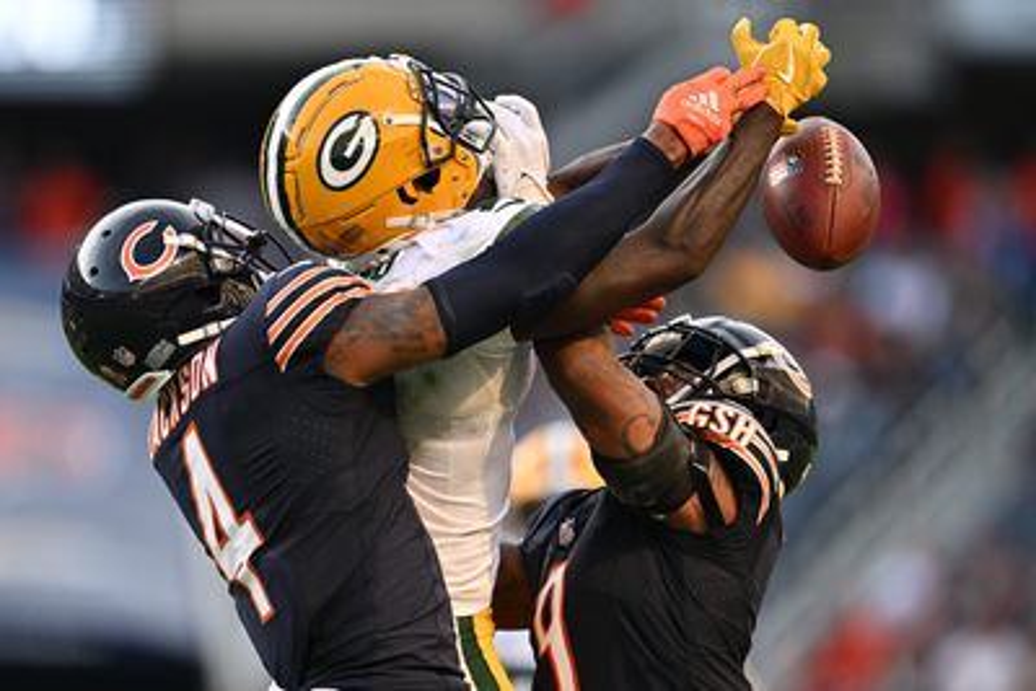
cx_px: 518
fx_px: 11515
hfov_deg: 5.2
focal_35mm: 400
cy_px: 346
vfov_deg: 3.4
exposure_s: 1/3200
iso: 1000
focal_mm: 400
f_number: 2.8
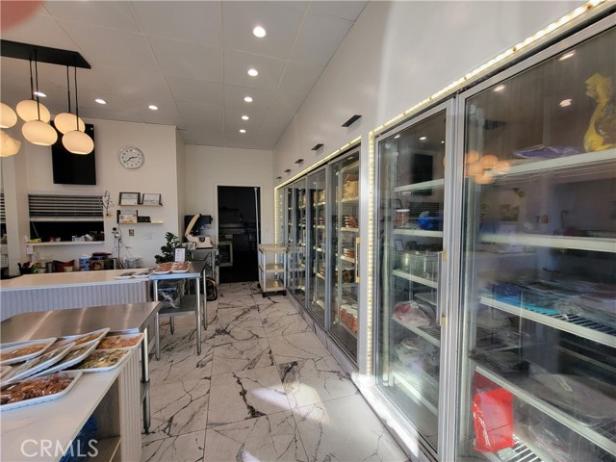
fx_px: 231
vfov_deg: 89.9
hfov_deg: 106.2
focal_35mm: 13
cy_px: 231
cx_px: 308
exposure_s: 1/120
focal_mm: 2.2
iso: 64
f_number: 2.2
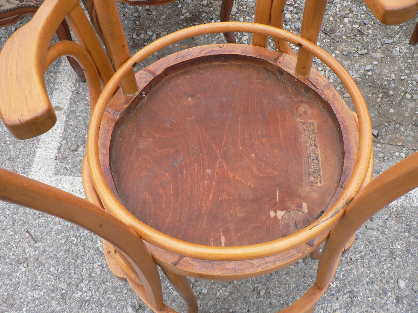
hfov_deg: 51.4
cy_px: 156
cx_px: 209
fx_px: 435
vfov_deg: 39.7
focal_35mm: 36
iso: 80
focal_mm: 6
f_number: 2.8
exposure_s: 1/60
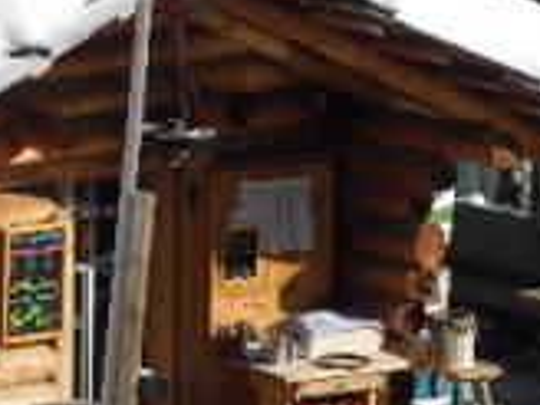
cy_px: 132
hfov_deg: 3.9
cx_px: 89
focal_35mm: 505
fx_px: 7878
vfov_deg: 2.9
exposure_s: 1/800
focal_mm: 37
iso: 100
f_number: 5.6
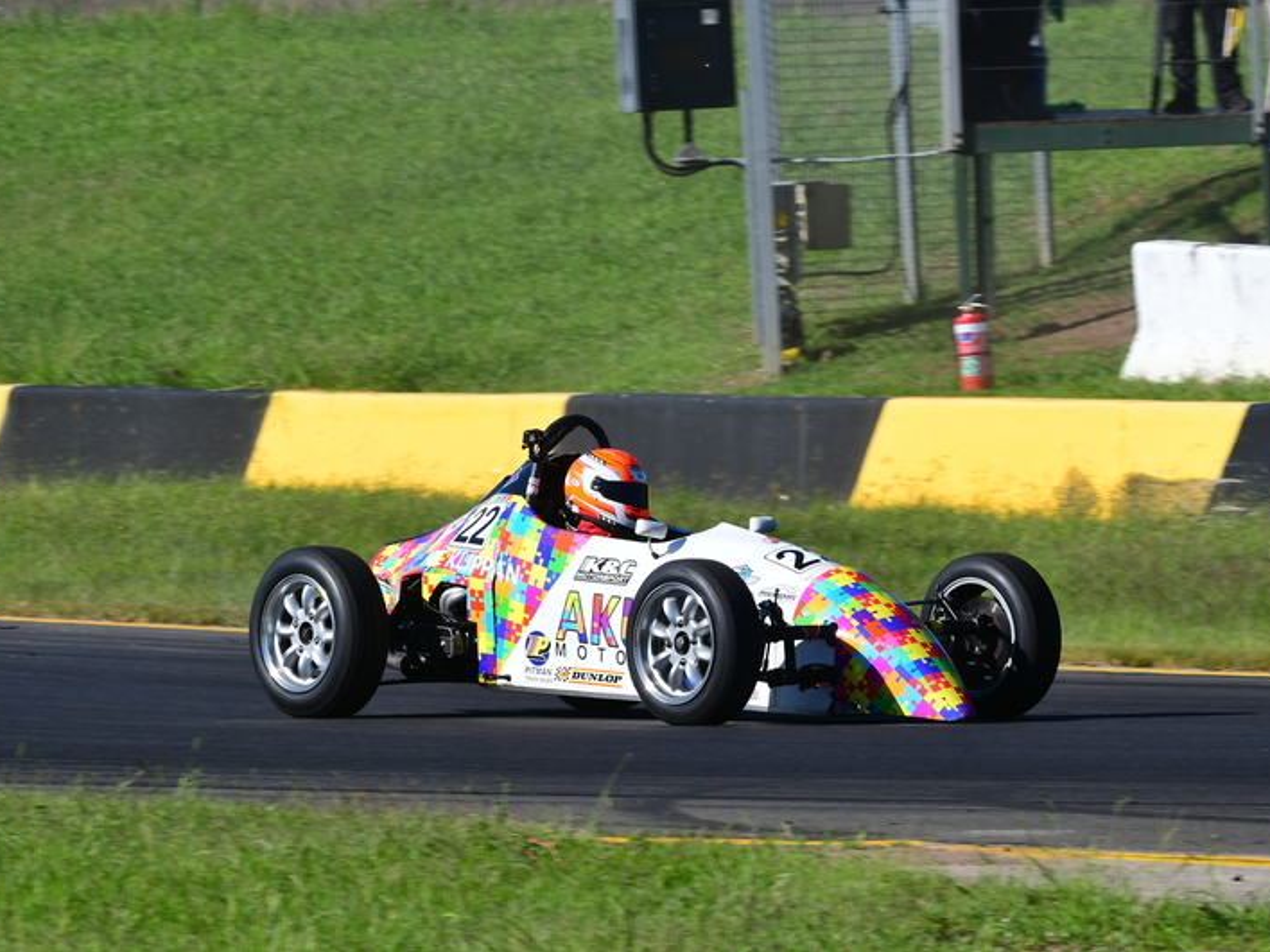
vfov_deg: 4.6
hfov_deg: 6.1
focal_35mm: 326
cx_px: 694
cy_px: 476
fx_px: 11960
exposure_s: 1/640
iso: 500
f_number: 13
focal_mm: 200
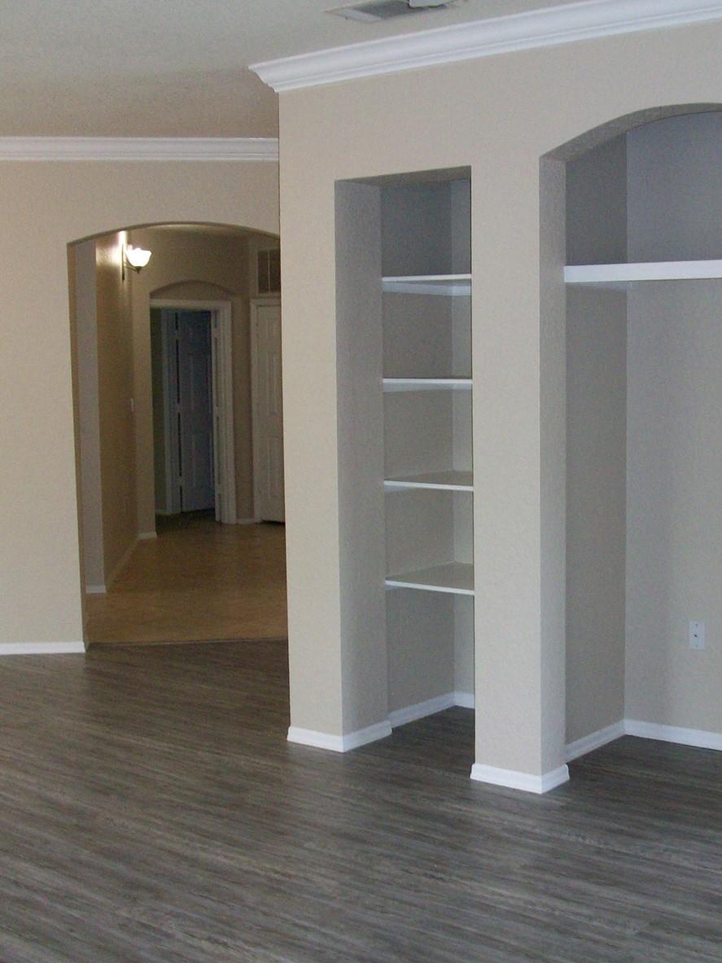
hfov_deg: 31.0
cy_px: 475
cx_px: 534
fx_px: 1279
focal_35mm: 46
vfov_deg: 41.2
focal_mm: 5.7
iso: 160
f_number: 2.8
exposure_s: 1/60
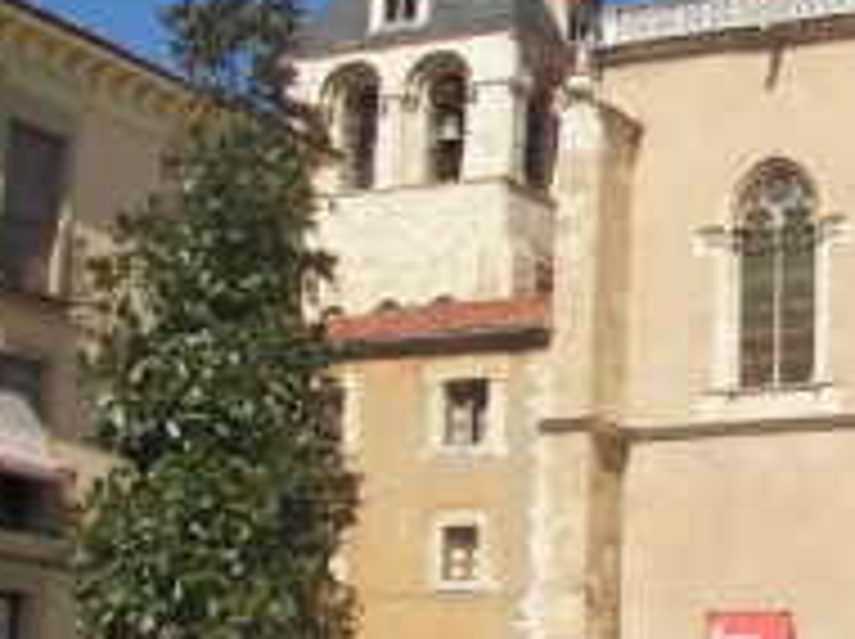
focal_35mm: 85
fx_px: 2097
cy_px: 328
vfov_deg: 17.3
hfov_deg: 22.0
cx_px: 904
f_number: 4
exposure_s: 1/640
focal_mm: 6
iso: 50
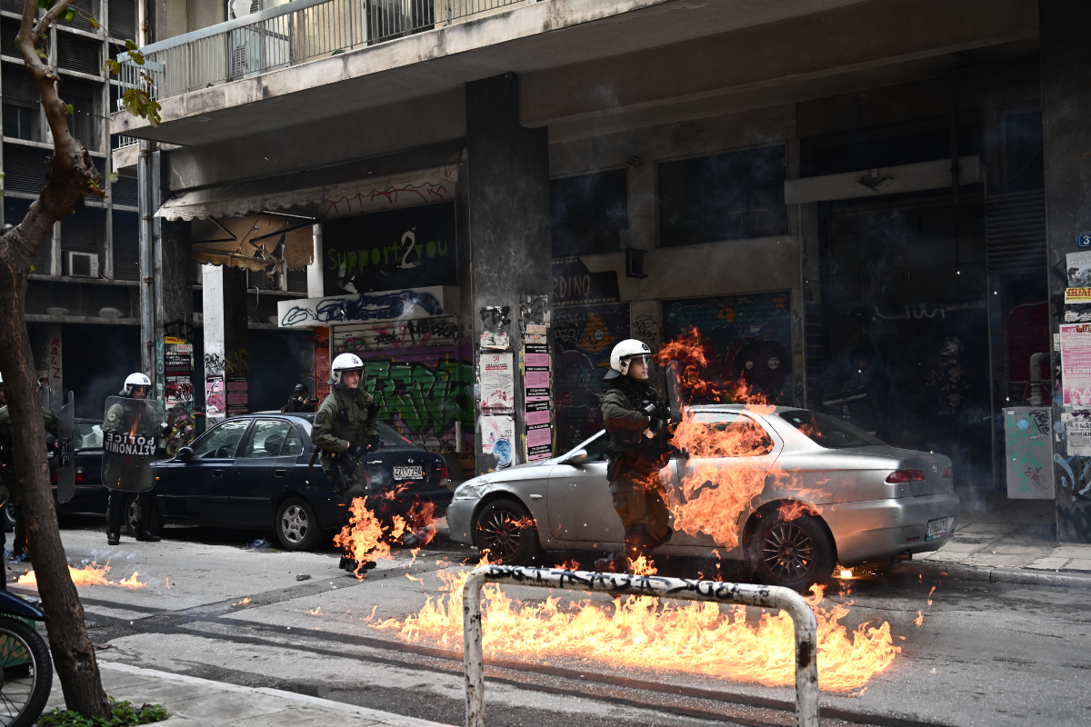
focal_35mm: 39
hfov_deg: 49.6
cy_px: 364
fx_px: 1182
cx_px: 546
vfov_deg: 34.2
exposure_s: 1/640
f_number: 4
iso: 640
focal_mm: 39
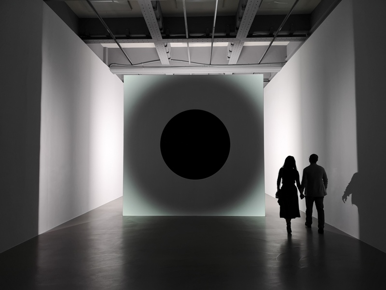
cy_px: 145
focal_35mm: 27
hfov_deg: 65.3
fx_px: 301
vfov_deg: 51.4
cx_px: 193
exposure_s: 1/60
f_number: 1.8
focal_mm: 3.95
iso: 125
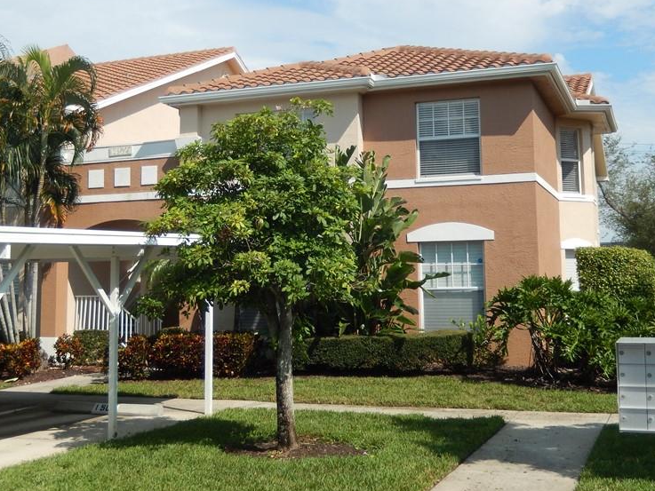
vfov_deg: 29.0
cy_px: 174
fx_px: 946
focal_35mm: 50
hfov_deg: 38.1
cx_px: 296
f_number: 4
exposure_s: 1/1000
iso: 125
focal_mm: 6.5
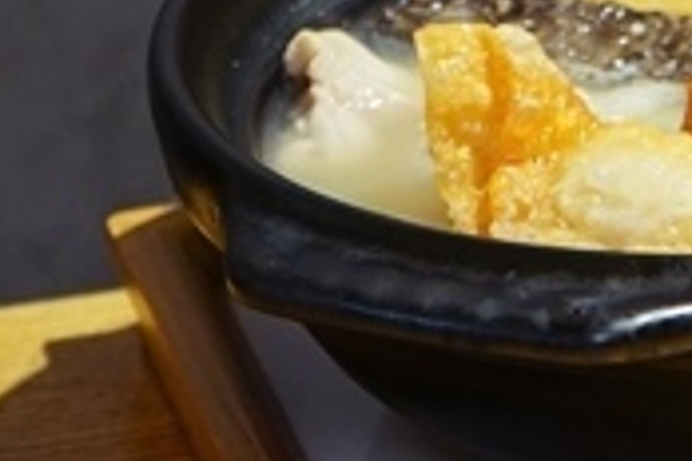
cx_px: 1070
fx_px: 4690
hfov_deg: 8.2
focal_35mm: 244
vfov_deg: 5.6
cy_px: 26
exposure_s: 1/60
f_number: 5
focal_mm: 53
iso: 800
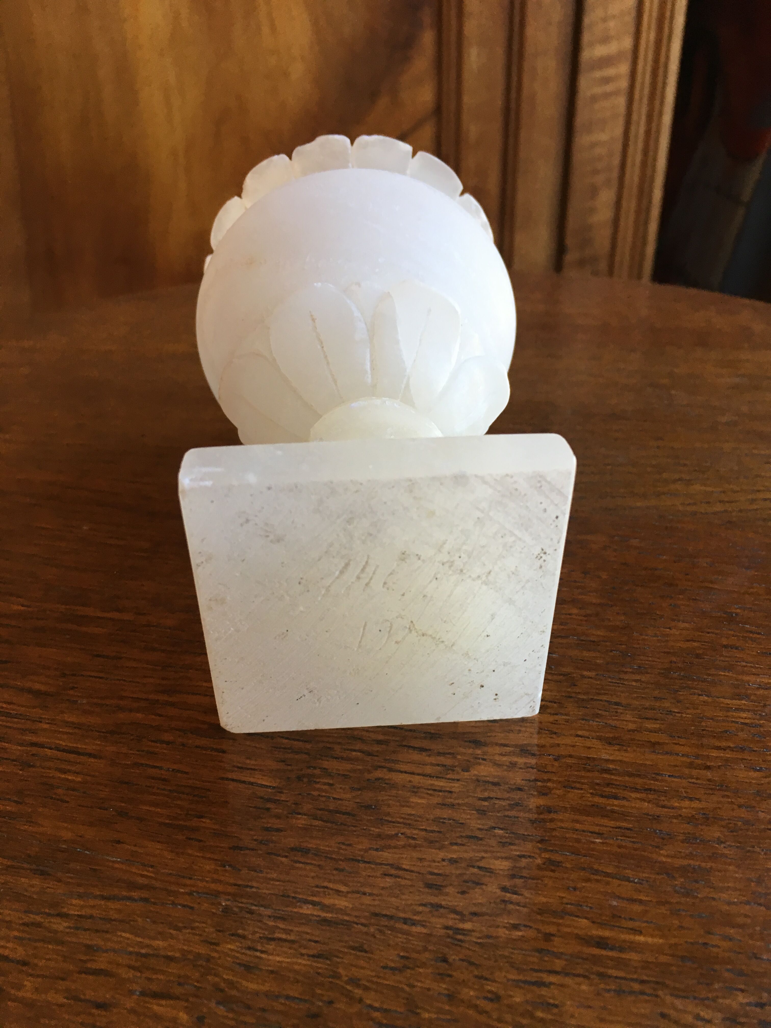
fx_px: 861
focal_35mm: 29
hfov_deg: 48.2
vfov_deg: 61.7
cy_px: 514
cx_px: 386
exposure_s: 1/30
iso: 32
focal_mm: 4.15
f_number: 2.2
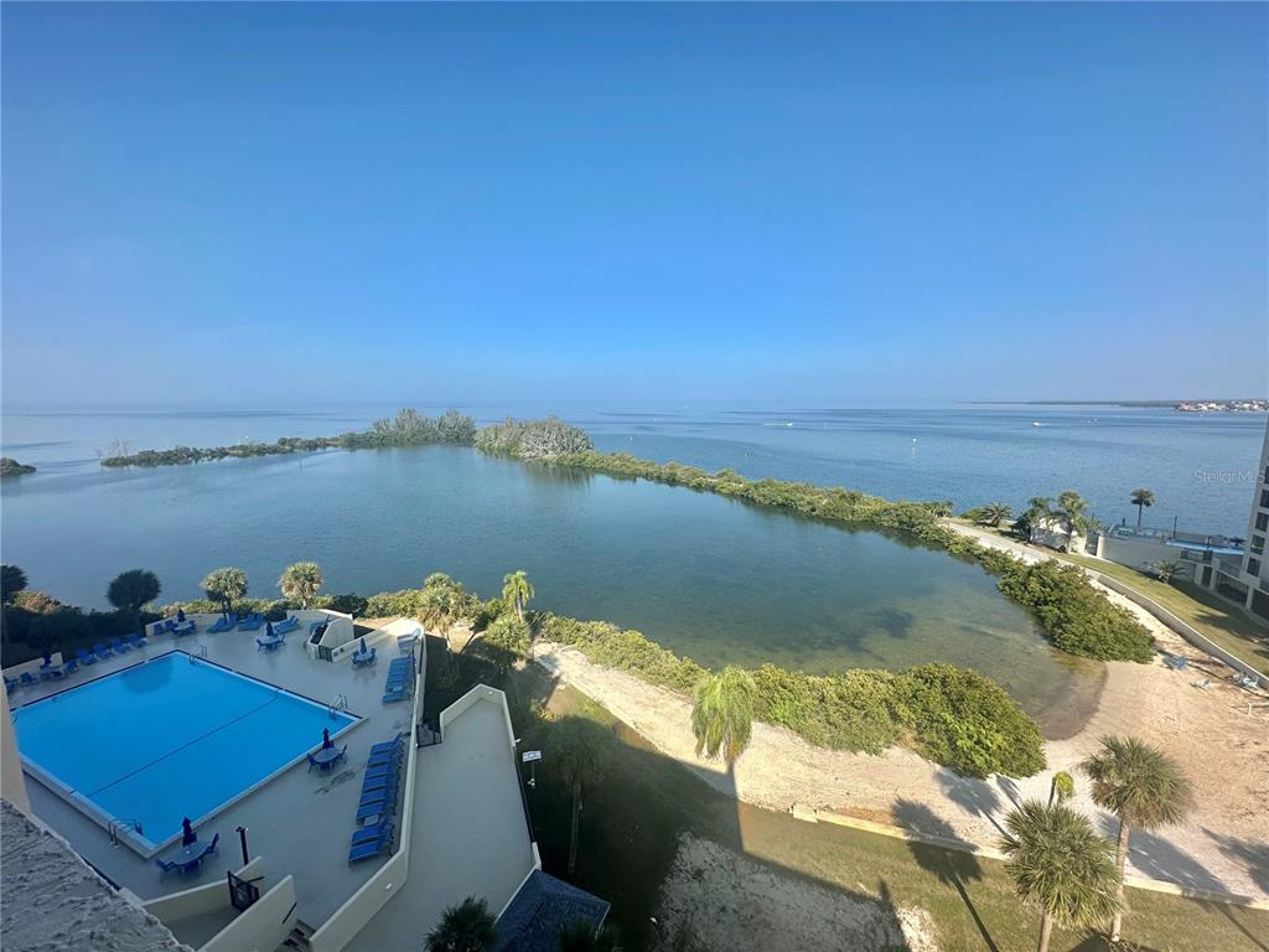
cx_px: 634
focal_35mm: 14
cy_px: 476
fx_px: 513
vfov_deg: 85.7
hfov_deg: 102.1
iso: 50
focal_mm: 2.22
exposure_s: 1/1887
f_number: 2.2
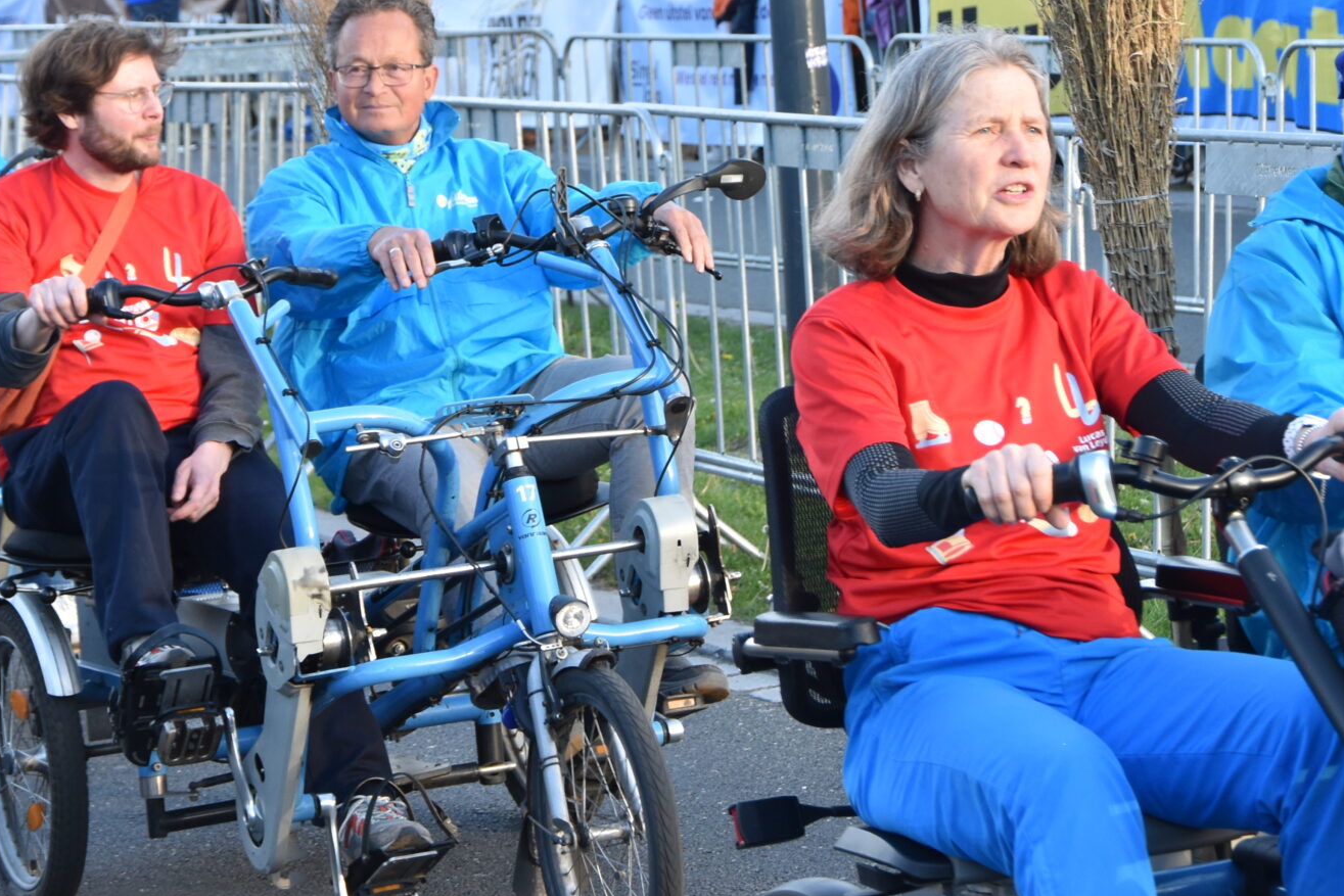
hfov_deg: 14.1
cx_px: 724
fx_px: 5451
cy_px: 184
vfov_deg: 9.4
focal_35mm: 146
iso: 400
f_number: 6.3
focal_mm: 50
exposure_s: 1/160
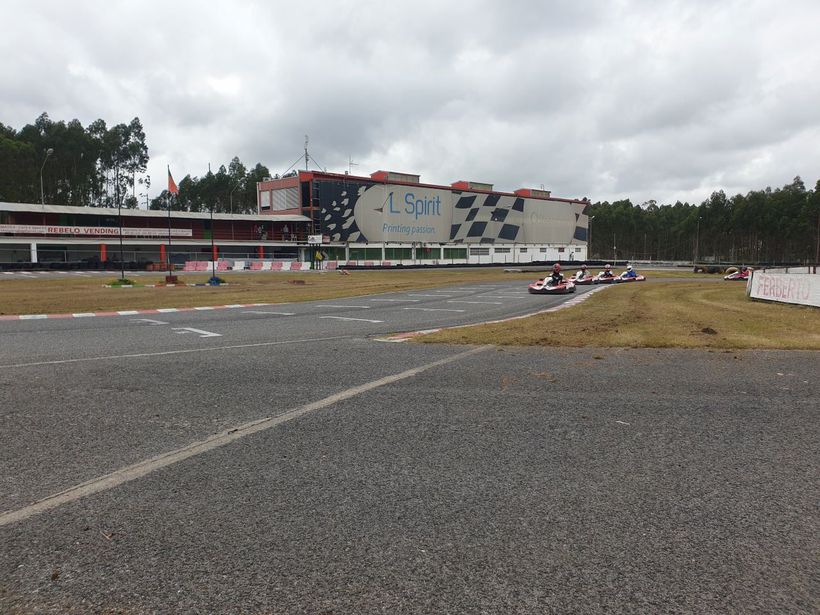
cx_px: 410
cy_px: 308
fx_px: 616
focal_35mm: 26
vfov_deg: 53.1
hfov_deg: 67.3
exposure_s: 1/1115
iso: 50
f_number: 2.4
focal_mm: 4.3
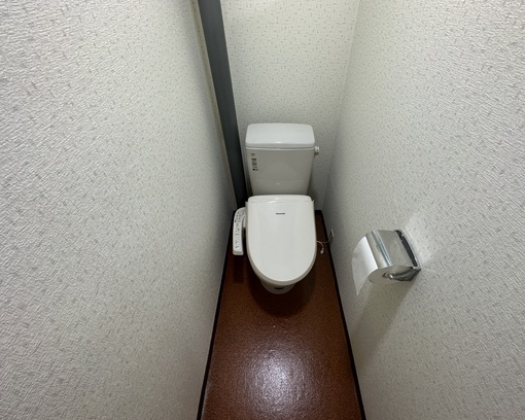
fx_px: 233
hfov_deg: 96.6
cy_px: 211
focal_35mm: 15
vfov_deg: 84.0
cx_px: 283
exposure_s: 1/60
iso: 160
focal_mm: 2.22
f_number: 2.2
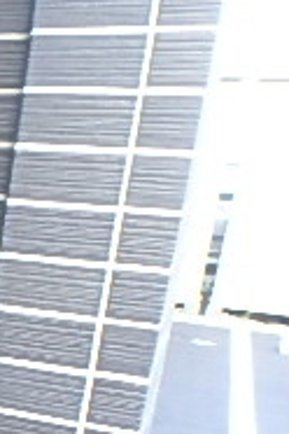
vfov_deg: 26.0
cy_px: 399
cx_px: -454
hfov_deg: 12.7
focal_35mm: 75
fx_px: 903
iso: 200
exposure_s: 1/40
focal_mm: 3.7
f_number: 3.5
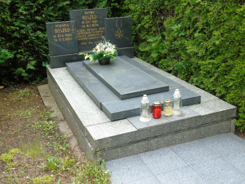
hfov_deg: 46.8
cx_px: 122
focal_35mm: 40
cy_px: 92
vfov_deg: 36.0
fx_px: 283
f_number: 3.9
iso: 80
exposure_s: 1/100
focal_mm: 7.1
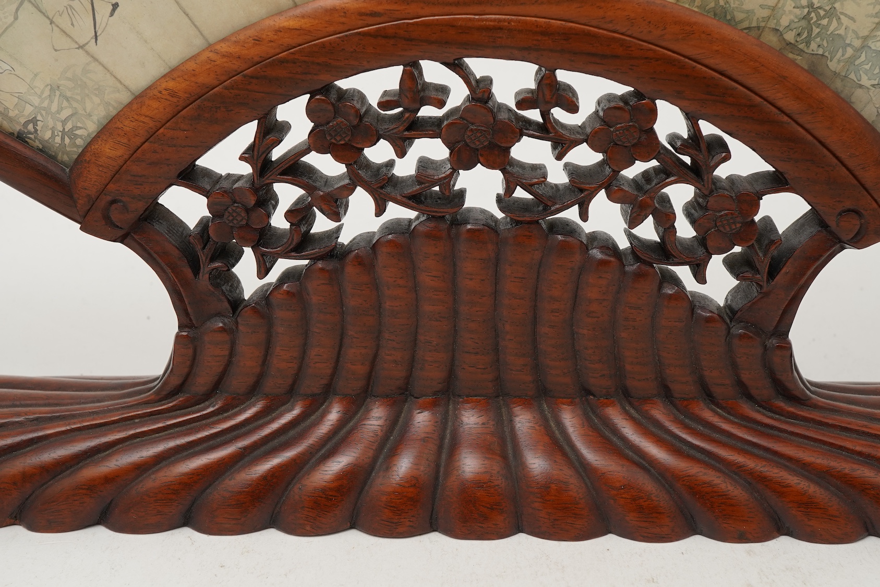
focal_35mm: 45
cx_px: 440
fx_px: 1100
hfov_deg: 43.6
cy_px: 294
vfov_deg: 29.9
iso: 320
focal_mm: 30
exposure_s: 1/125
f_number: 14
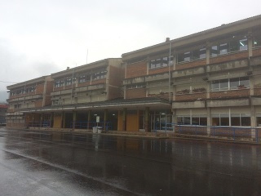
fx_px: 219
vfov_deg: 48.2
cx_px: 130
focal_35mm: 29
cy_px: 98
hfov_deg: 61.7
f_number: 2.2
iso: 32
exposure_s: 1/477
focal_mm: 4.15
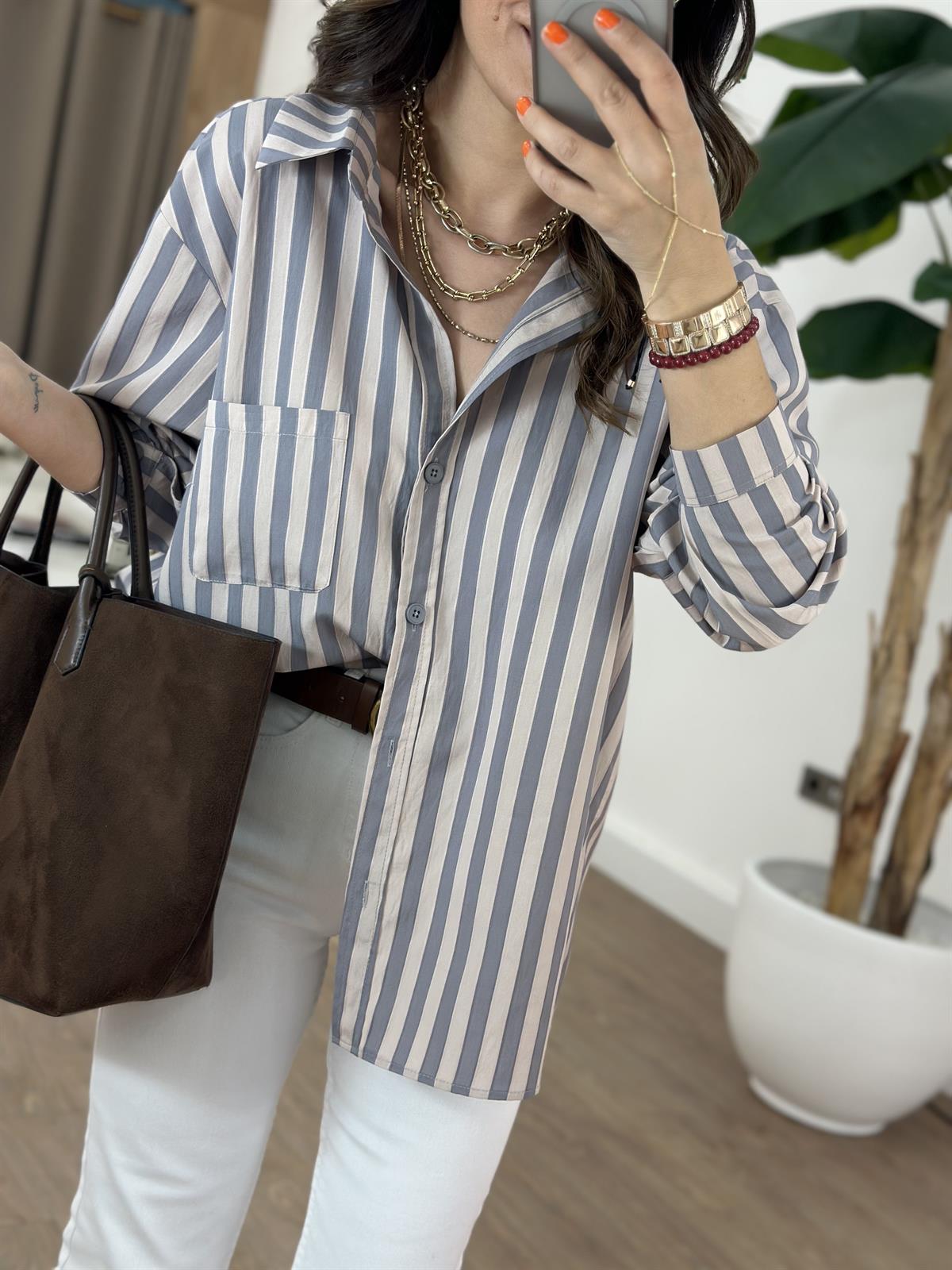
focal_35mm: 48
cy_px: 635
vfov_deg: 39.7
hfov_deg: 30.3
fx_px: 1760
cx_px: 476
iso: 64
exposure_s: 1/177
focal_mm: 6.86
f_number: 1.78
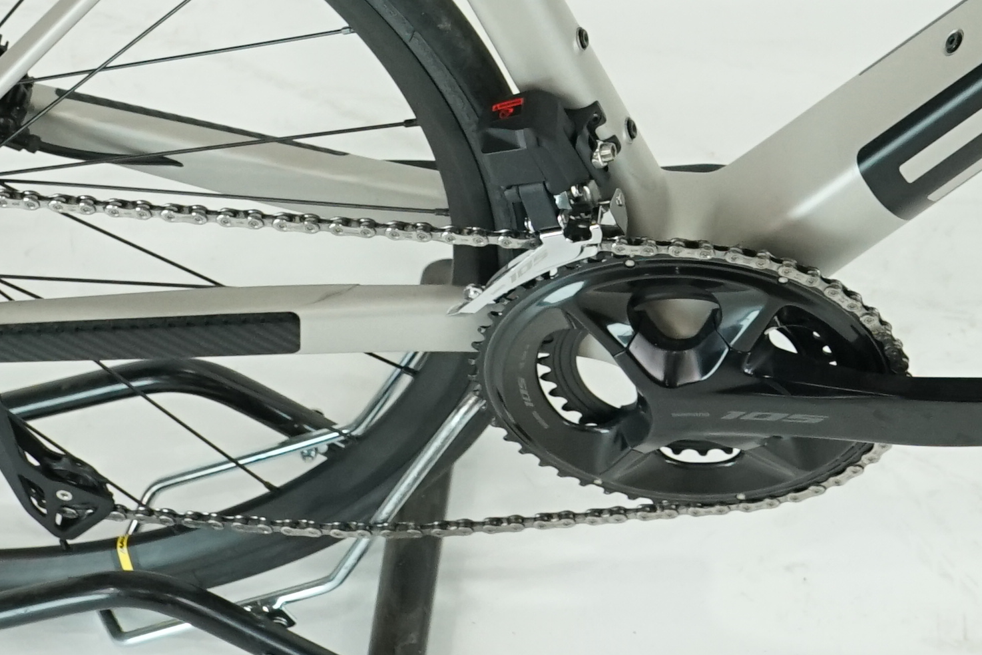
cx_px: 912
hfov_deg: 16.5
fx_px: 3328
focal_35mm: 122
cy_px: -383
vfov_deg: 10.8
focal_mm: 30
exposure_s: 1/200
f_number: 6.3
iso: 1600
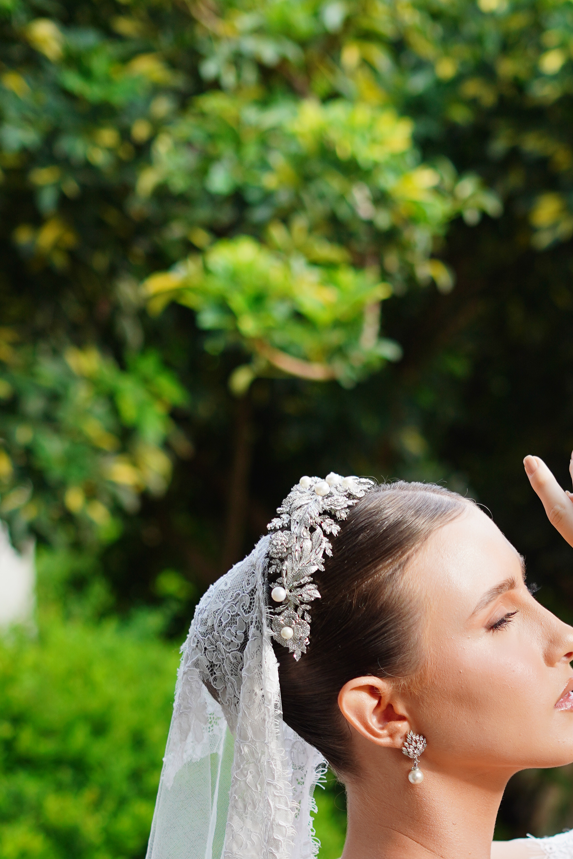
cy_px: 864
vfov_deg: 18.7
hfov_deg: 12.8
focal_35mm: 106
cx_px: 523
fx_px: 2530
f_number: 2.8
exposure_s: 1/200
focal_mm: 50
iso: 125
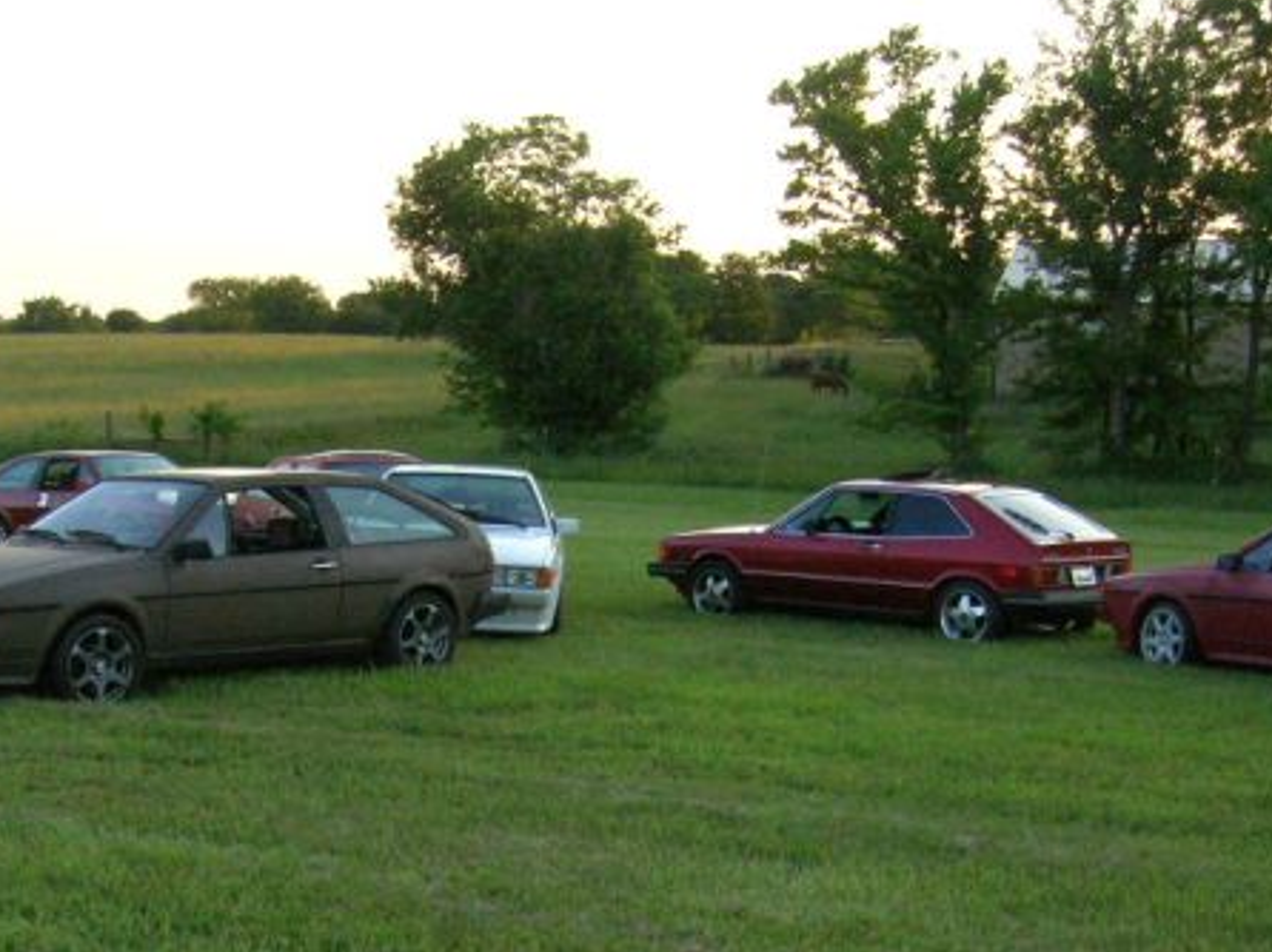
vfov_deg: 23.5
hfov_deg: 31.6
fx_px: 2240
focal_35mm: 61
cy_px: 809
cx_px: 513
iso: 200
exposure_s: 1/400
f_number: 2.9
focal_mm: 5.7
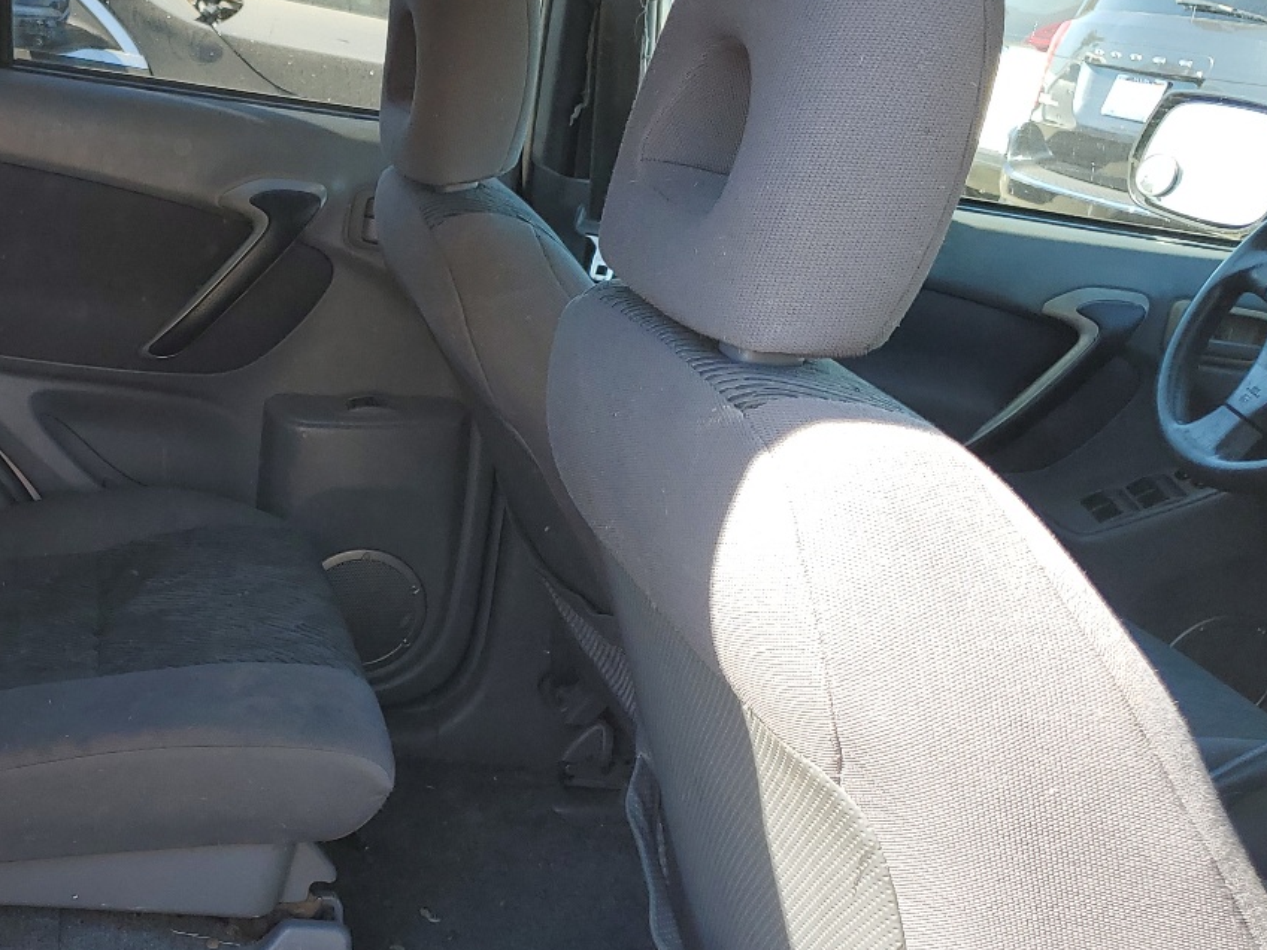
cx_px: 116
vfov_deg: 29.6
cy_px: 553
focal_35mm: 49
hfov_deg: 36.4
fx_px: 1794
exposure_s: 1/303
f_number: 1.5
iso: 50
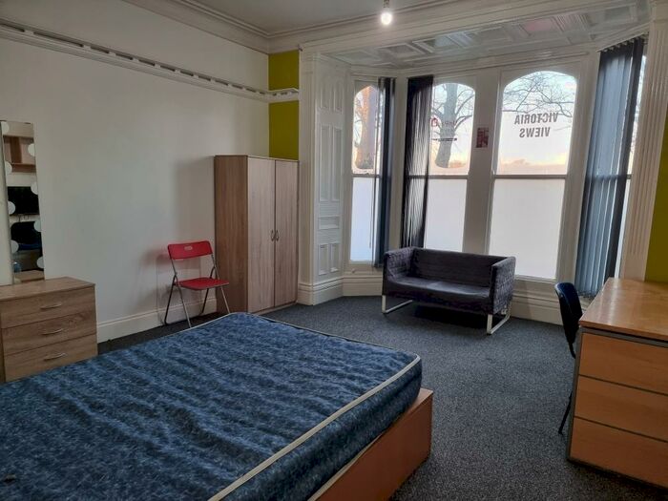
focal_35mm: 24
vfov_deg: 56.8
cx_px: 334
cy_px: 250
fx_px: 463
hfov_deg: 71.6
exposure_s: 1/100
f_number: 1.8
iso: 200
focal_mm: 6.7
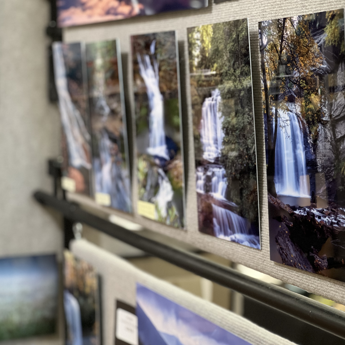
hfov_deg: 19.1
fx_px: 1026
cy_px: 173
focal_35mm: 91
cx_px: 203
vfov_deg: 19.1
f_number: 2.8
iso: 400
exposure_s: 1/40
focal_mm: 9
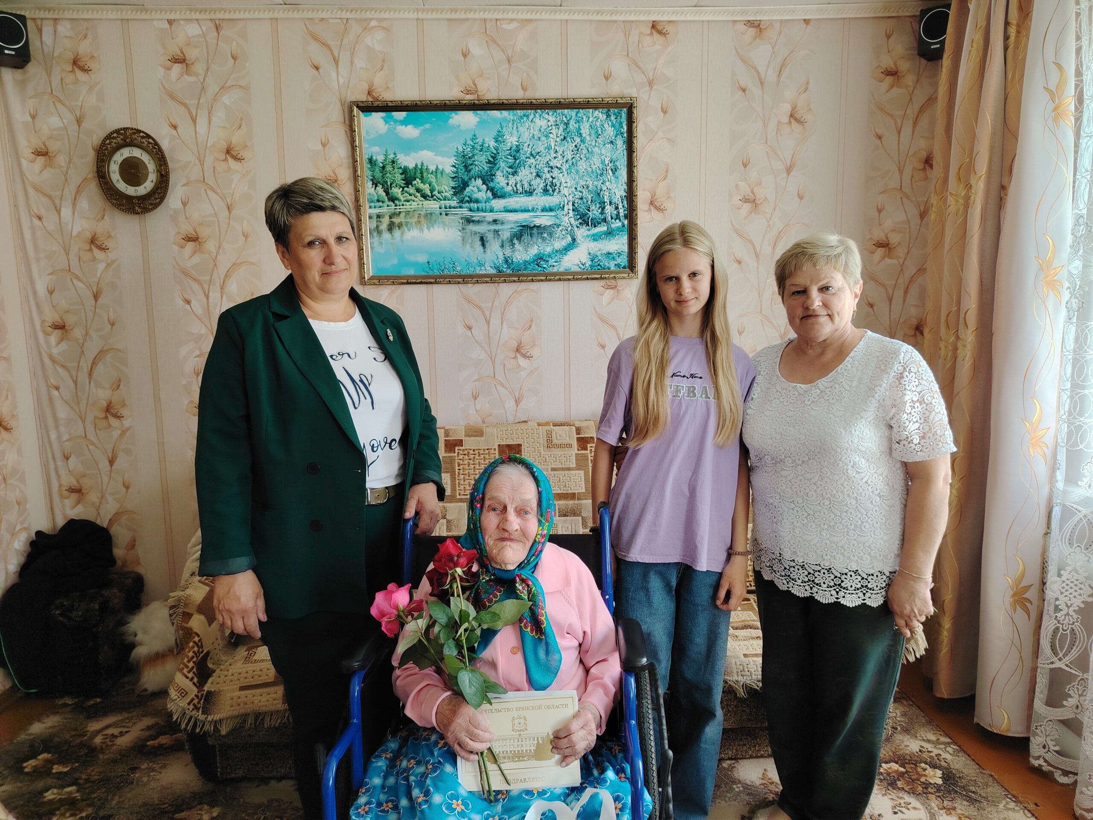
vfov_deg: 56.8
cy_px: 410
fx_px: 758
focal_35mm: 24
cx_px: 546
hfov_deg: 71.6
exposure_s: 1/50
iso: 141
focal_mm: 5.25
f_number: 1.75
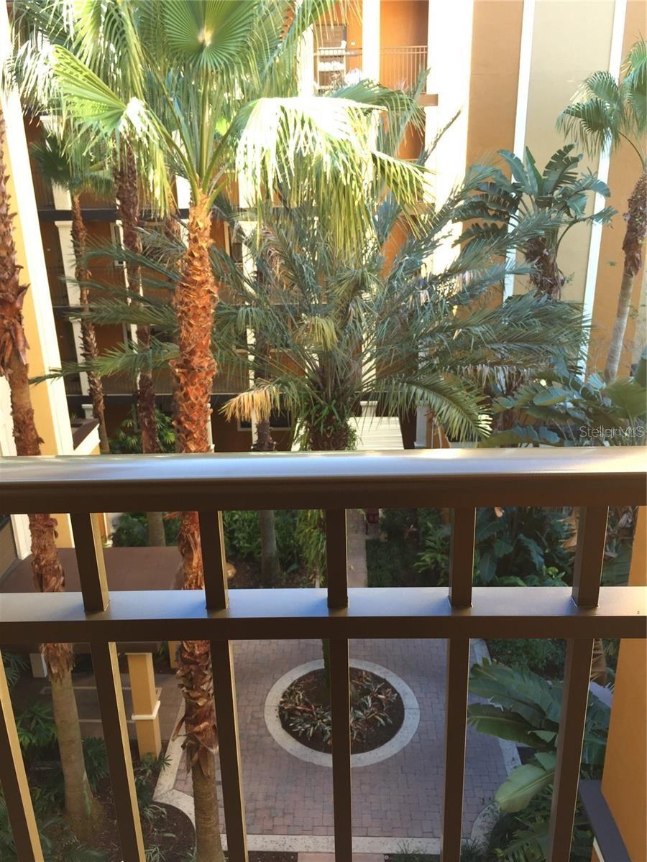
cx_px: 324
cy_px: 431
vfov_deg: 61.7
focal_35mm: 29
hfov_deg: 48.2
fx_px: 723
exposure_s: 1/120
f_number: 2.2
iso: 40
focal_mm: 4.15
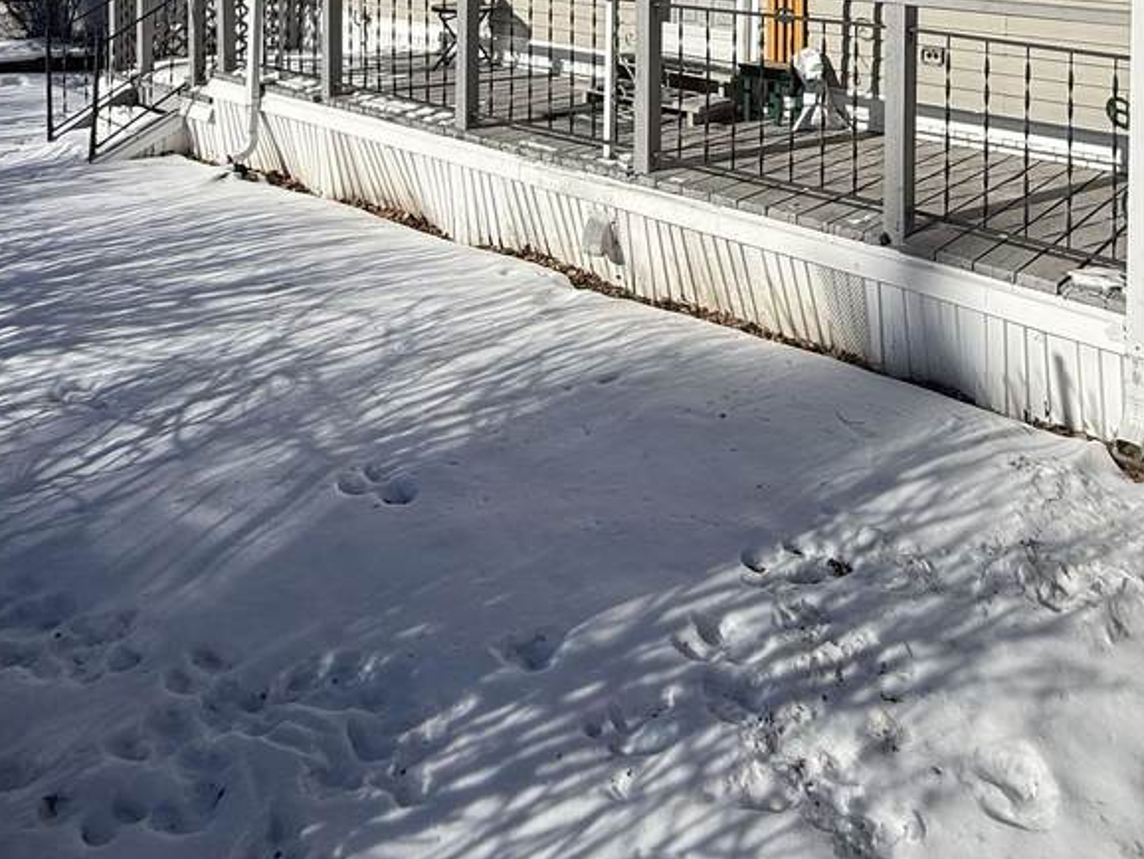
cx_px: 770
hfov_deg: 57.0
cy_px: -87
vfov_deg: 37.9
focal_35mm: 31
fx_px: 1025
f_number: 2.2
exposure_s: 1/6173
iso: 50
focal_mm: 2.22
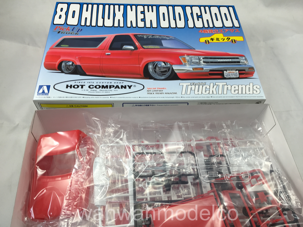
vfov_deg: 48.2
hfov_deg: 61.7
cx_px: 152
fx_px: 254
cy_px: 114
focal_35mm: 29
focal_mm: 4.15
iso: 32
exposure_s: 1/50
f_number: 2.2
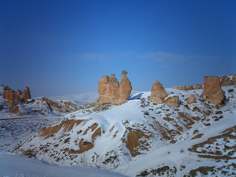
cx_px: 118
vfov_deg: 38.7
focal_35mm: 37
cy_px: 88
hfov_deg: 50.1
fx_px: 252
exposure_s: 1/5000
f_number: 3.5
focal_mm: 5.6
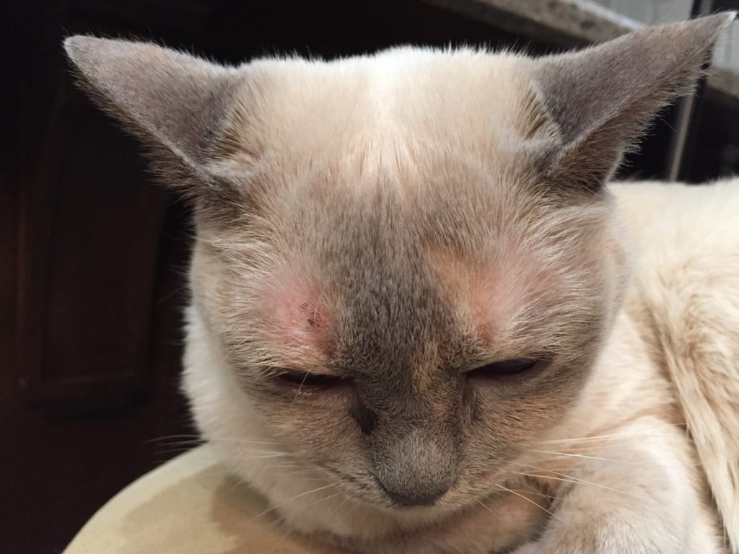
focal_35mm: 29
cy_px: 277
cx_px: 370
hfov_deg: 61.7
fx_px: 619
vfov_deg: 48.2
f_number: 2.2
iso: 250
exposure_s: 1/30
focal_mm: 4.15
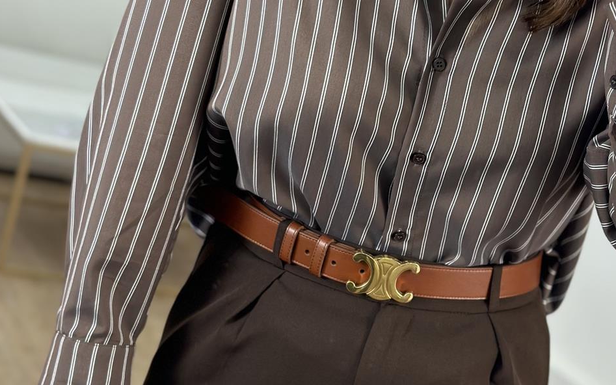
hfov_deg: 24.0
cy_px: 208
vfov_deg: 15.2
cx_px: 366
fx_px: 1444
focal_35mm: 86
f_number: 1.78
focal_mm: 6.86
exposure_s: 1/100
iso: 100
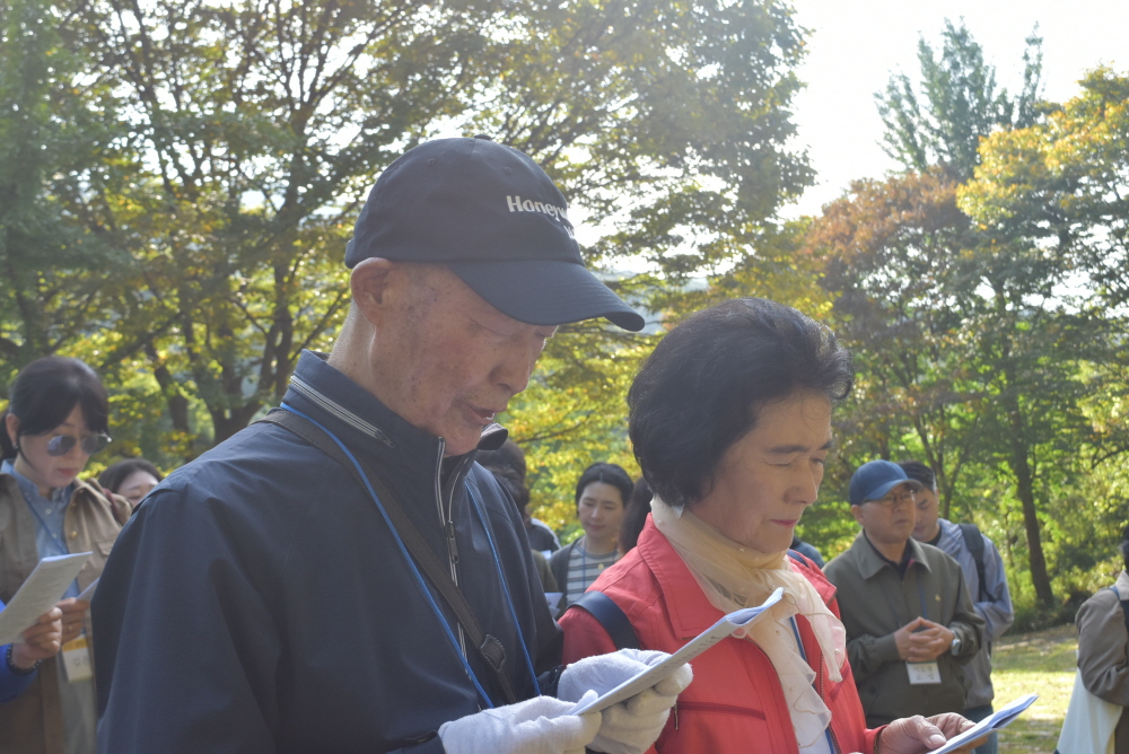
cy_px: 377
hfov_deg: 41.1
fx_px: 1506
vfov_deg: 28.1
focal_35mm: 48
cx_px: 564
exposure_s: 1/200
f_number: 7.1
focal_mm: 32
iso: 400
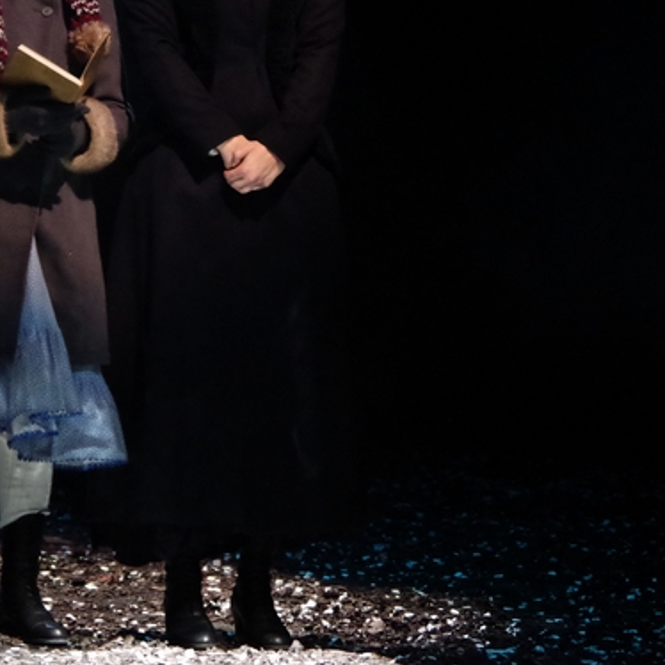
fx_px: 6716
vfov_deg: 5.7
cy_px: 146
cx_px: 203
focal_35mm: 309
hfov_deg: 5.7
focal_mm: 95
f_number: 4.5
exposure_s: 1/100
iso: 3200
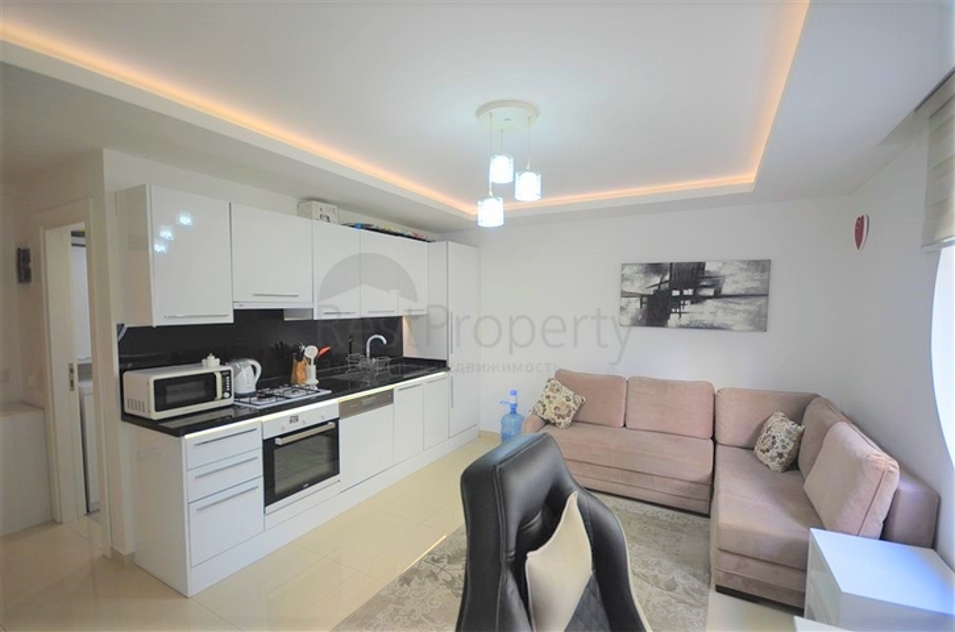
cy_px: 316
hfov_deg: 100.5
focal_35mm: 15
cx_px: 478
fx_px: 397
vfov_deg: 77.1
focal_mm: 10
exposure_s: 1/60
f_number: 4
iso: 450
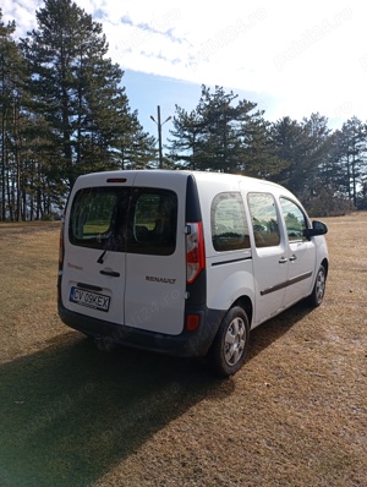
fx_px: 395
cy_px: 244
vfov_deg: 63.4
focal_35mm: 28
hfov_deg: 49.9
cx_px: 184
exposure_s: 1/495
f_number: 1.8
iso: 101
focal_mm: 4.27
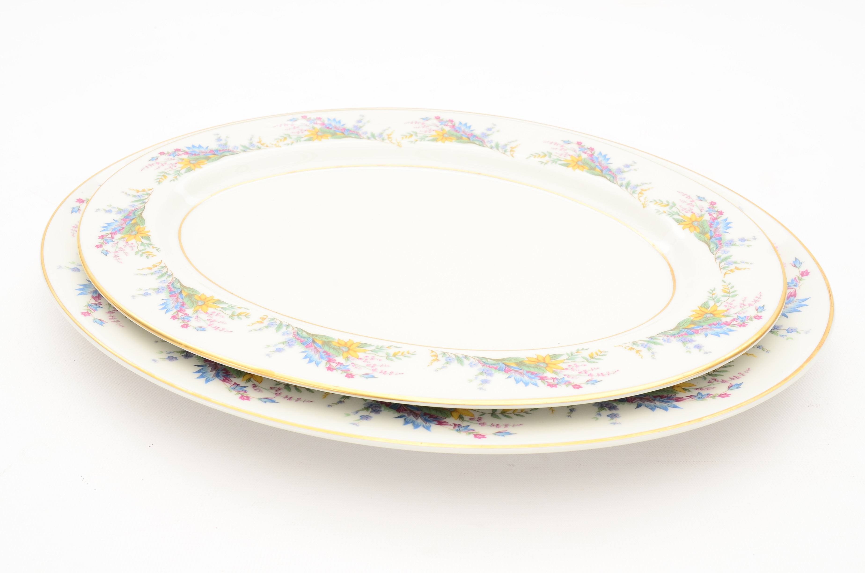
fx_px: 863
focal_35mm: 36
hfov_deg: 53.2
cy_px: 286
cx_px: 432
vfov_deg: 36.7
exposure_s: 1/80
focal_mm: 24
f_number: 11
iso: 250
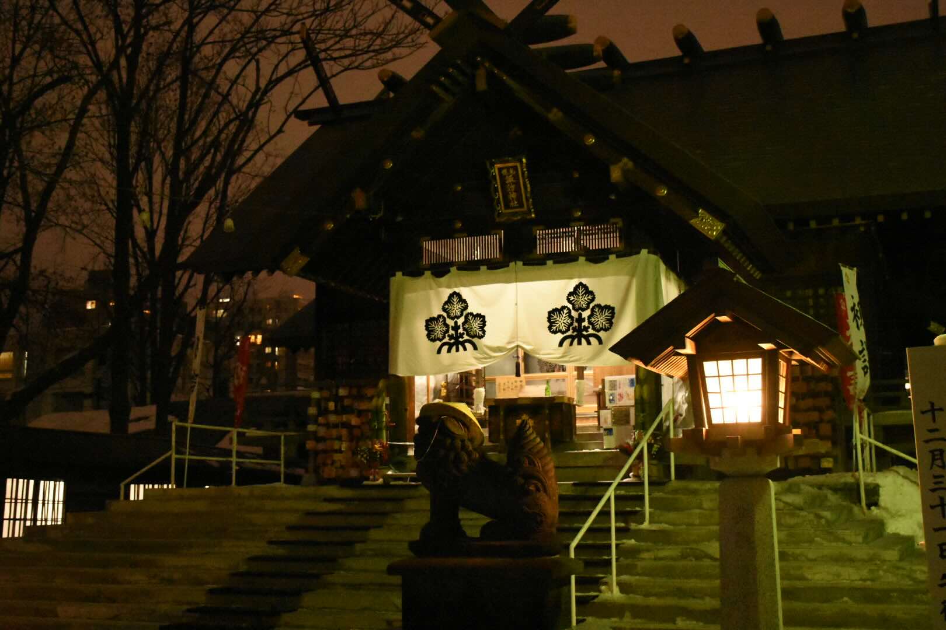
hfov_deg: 43.6
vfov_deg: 29.9
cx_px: 473
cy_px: 315
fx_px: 1182
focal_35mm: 45
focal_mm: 30
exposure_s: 1/50
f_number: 6.3
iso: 12800
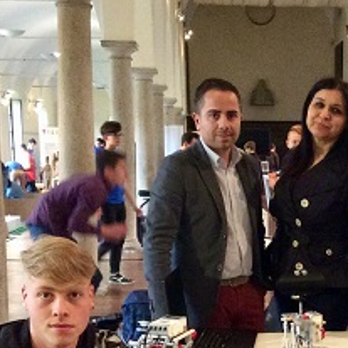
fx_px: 933
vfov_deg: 20.8
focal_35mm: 82
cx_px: 296
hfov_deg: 20.8
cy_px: 294
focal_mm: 3.3
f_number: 2.4
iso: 250
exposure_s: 1/25
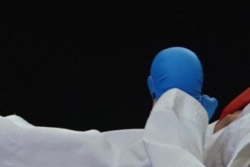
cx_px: -73
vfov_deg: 1.3
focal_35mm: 1087
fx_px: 7548
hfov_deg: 1.9
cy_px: 279
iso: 2500
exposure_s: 1/1000
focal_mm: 168
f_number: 2.8
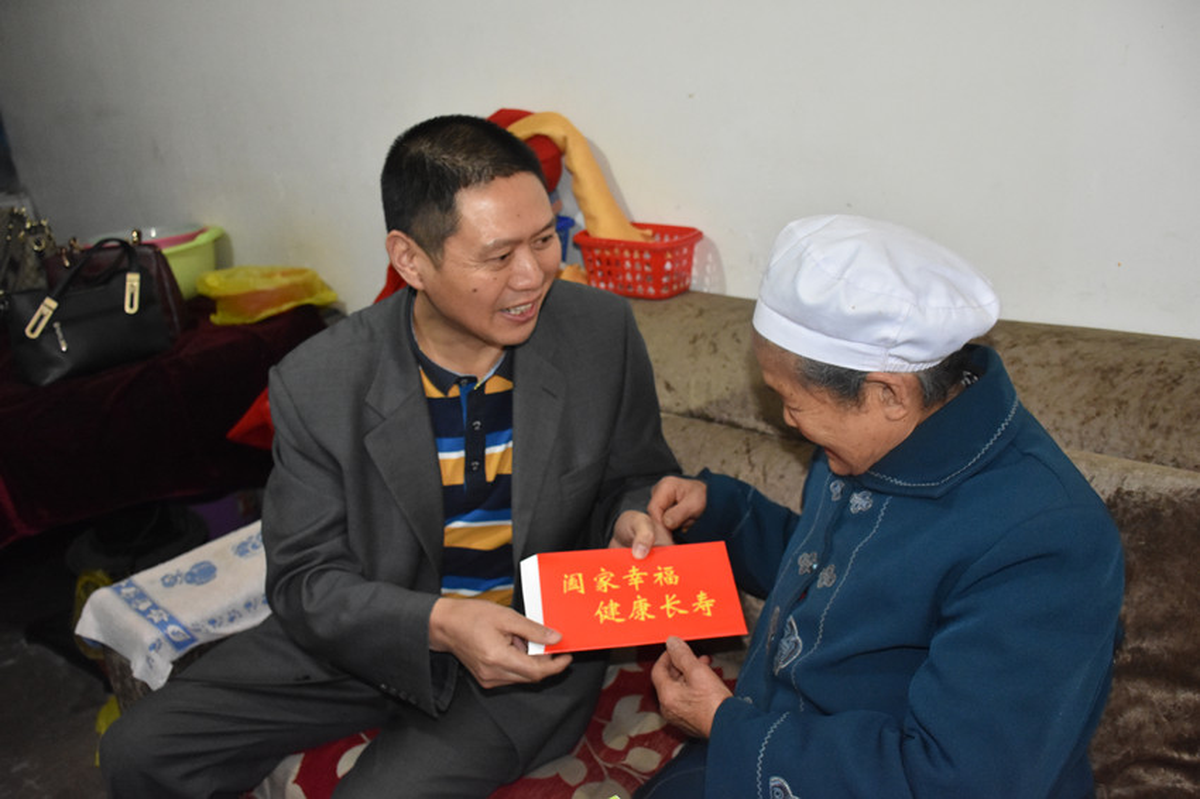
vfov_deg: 43.6
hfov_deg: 61.9
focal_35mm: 30
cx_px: 600
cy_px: 400
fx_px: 1000
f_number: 3.5
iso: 2800
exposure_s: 1/60
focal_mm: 20
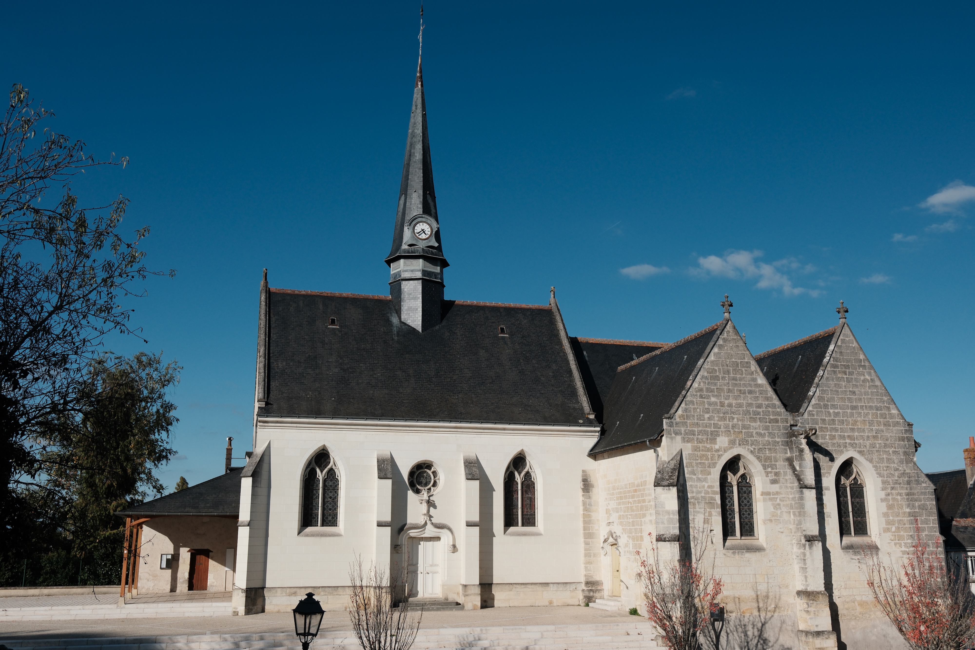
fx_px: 840
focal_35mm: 31
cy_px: 325
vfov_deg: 42.3
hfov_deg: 60.3
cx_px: 488
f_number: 4.5
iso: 250
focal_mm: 20.8
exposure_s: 1/2900
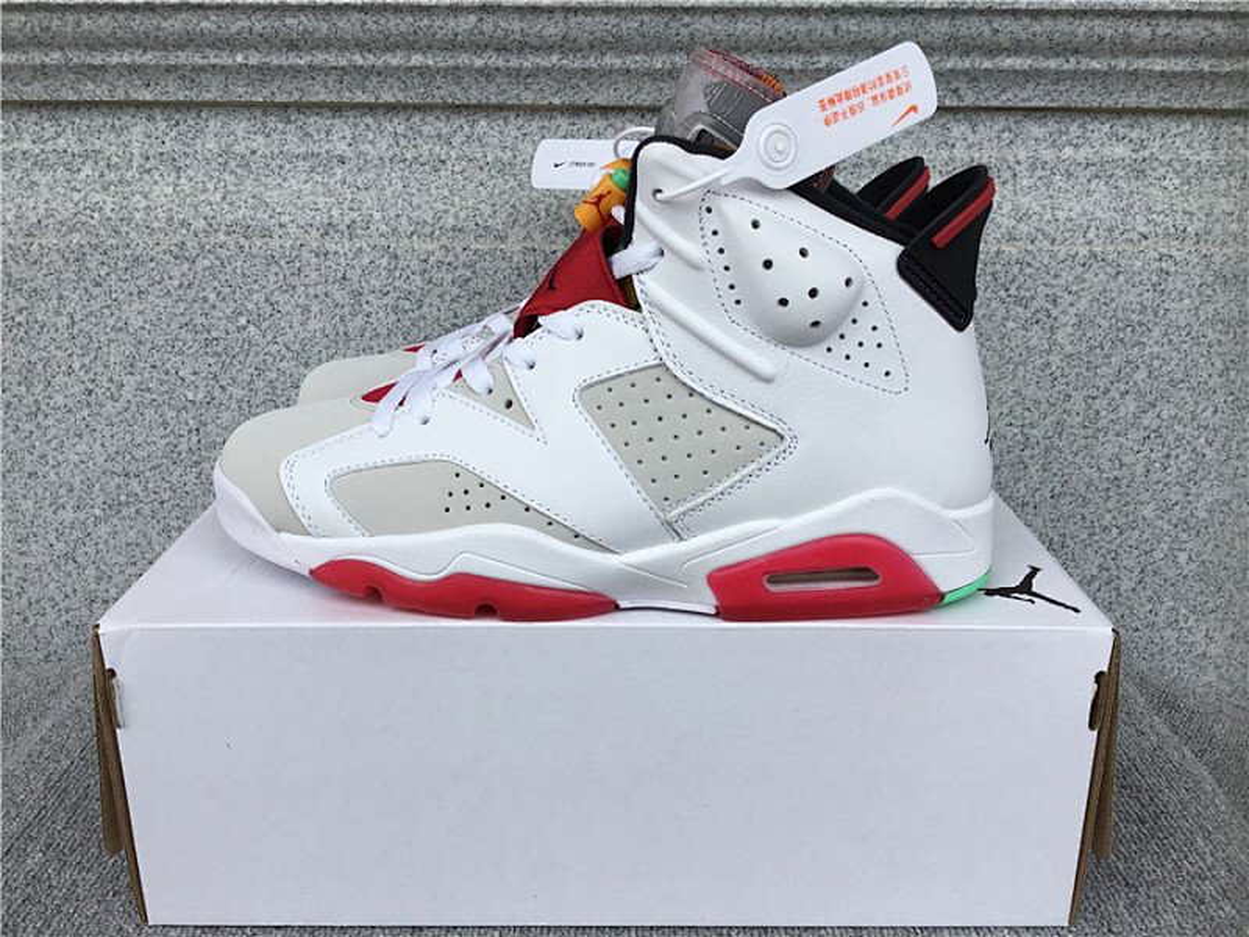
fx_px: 1119
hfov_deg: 58.4
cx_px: 624
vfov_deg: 45.4
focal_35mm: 31
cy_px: 468
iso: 25
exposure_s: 1/411
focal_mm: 3.3
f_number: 2.4
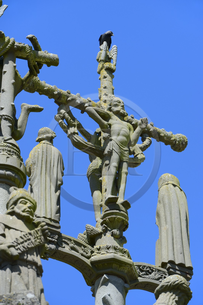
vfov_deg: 10.3
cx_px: 102
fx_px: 1693
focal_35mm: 200
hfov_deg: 6.9
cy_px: 152
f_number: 10
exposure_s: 1/250
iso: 200
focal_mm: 200
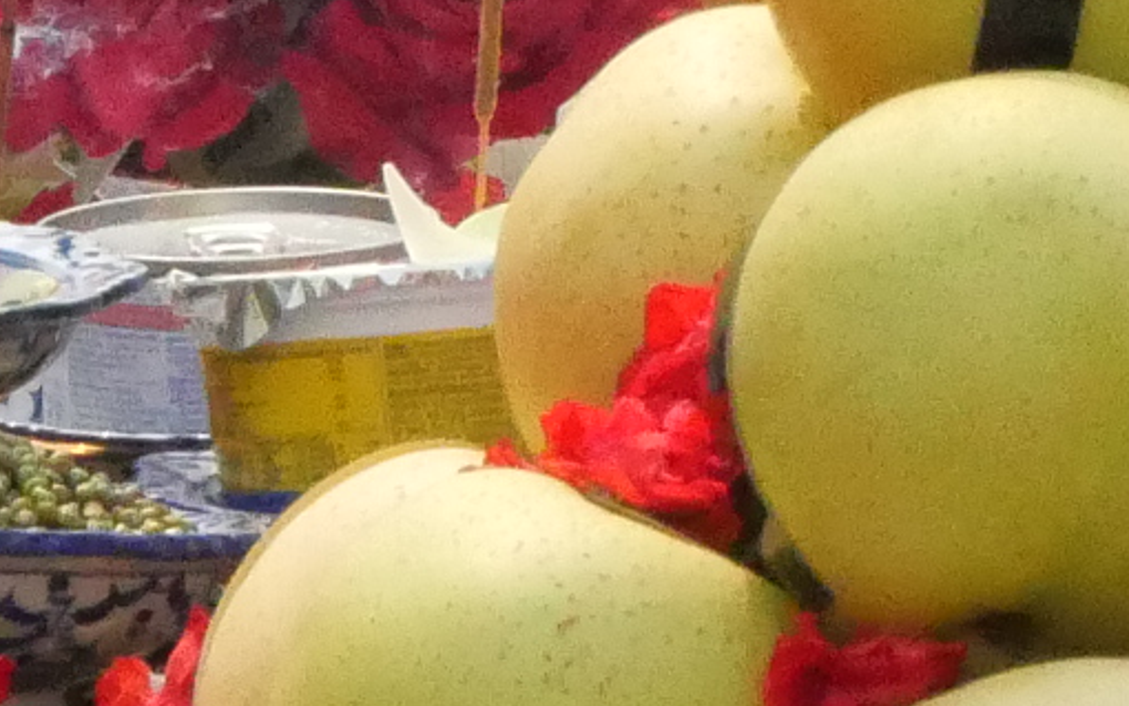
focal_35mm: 921
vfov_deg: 1.4
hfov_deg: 2.3
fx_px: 28344
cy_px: -1215
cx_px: 534
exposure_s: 1/4000
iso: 4000
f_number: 13
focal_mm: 60
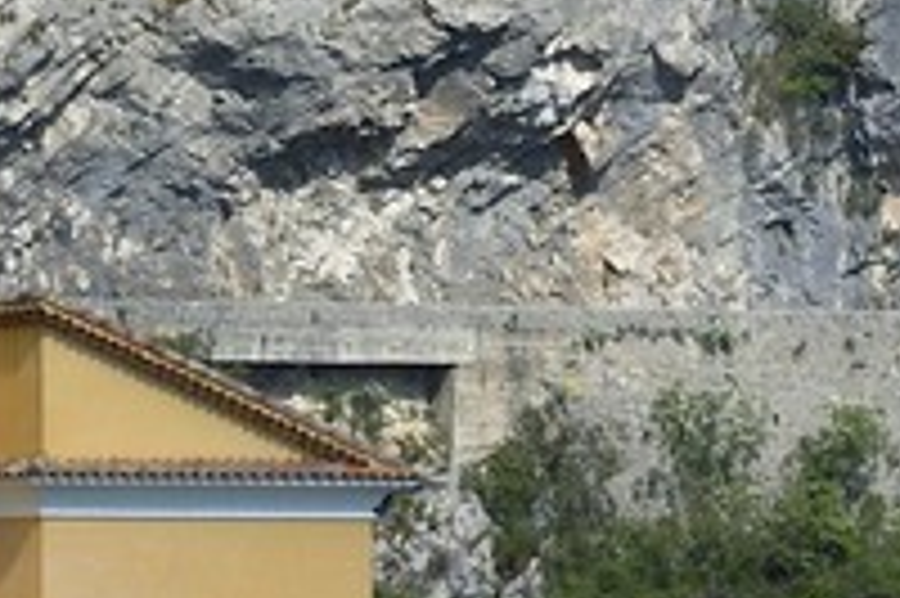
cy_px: 504
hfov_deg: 2.5
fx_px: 20408
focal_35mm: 817
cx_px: -2390
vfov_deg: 1.7
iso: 200
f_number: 13
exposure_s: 1/320
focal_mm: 102
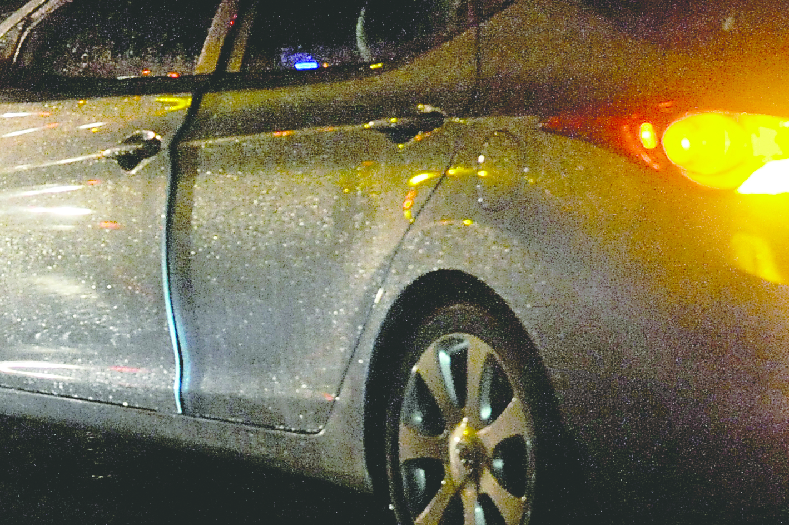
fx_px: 4599
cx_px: -290
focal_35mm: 210
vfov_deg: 6.5
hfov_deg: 9.6
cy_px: 150
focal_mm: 70
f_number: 5
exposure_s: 1/100
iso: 6400
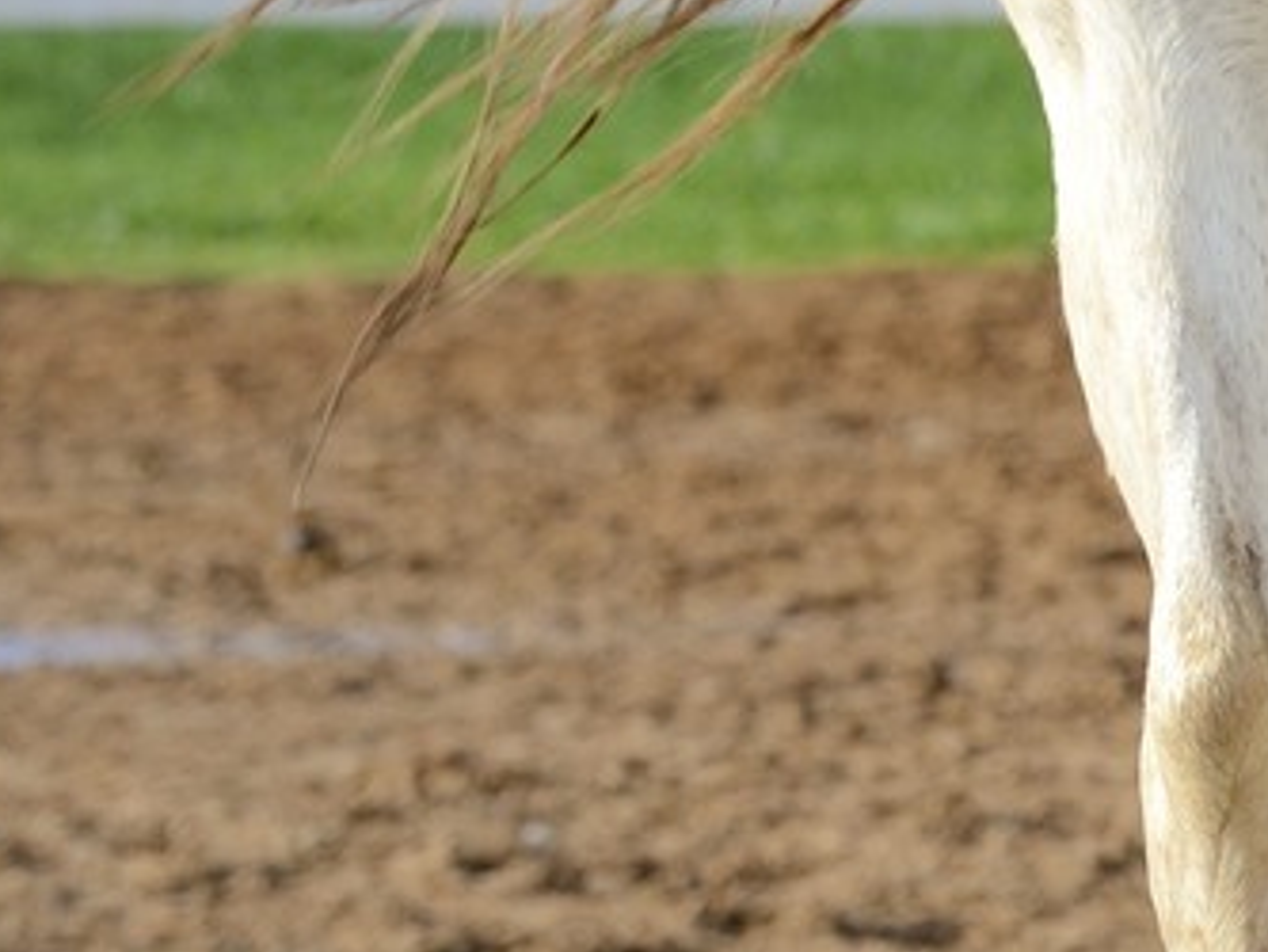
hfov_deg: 3.7
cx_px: 2993
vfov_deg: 2.8
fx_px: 19604
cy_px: 152
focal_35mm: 535
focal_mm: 116
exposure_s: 1/320
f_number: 6.3
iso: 200
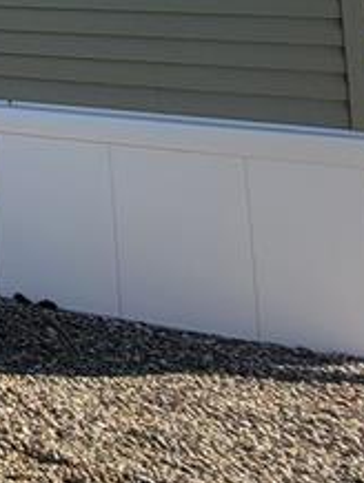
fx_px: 854
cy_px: -148
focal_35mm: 61
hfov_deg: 11.8
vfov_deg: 26.7
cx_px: -706
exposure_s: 1/978
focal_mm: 2.2
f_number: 2.2
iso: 50
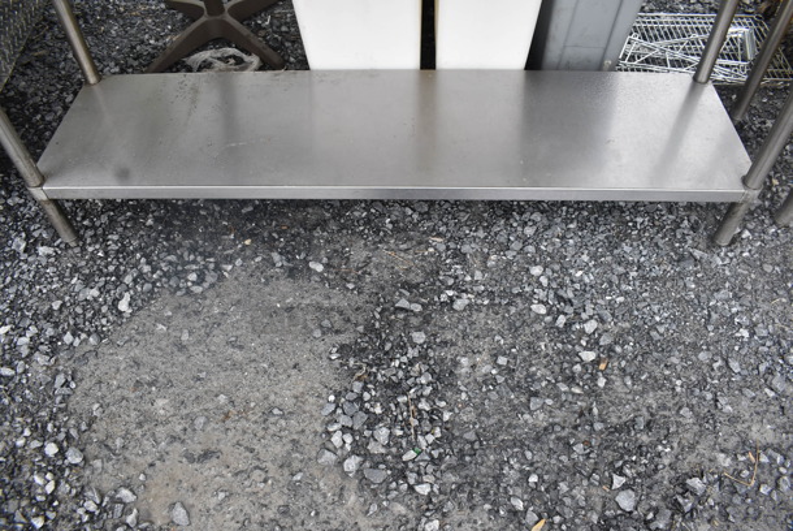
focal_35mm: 27
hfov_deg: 67.3
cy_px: 266
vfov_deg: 48.0
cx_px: 396
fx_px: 595
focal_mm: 18
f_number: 6.3
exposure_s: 1/200
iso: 200
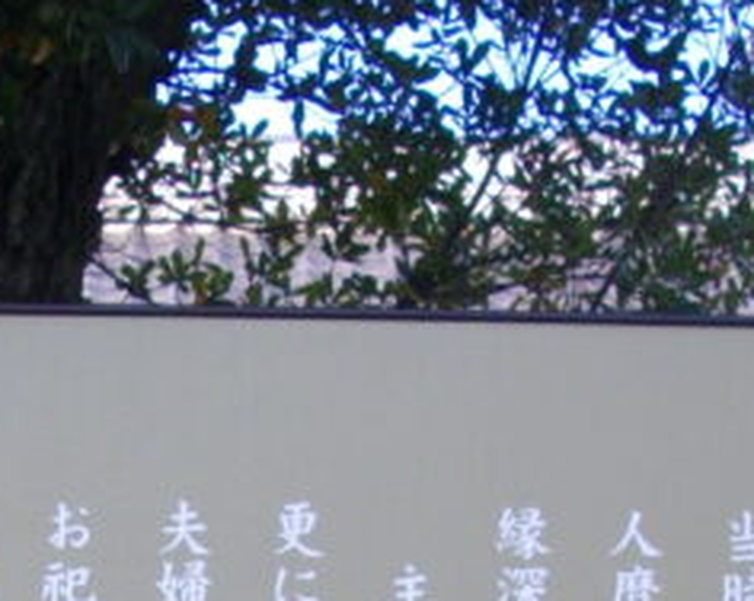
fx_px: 3498
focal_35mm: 157
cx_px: -48
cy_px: 969
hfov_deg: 12.1
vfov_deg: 9.5
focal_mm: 6.2
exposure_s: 1/320
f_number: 2.8
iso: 100
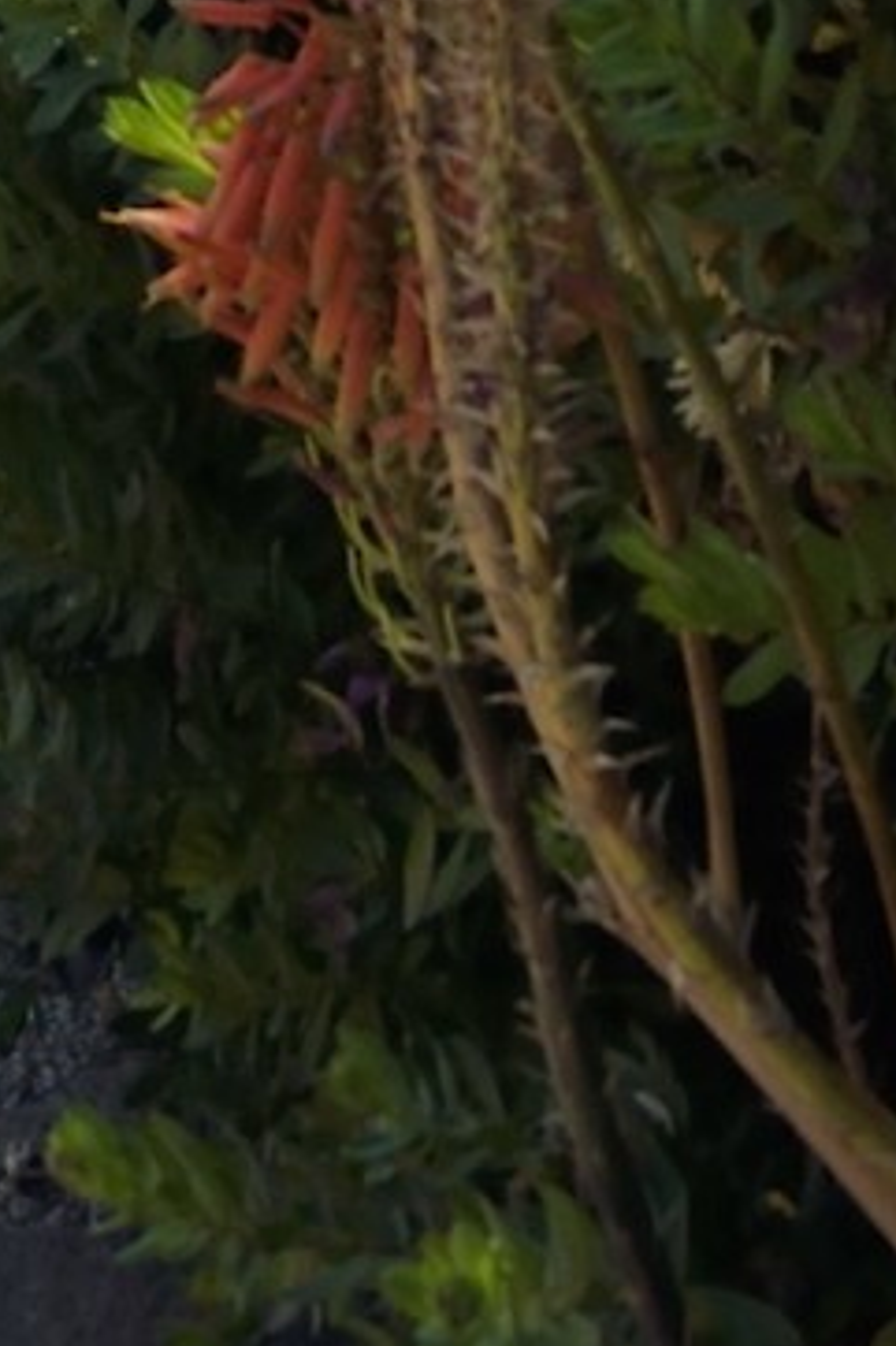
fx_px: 8445
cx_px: -1450
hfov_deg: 5.8
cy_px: -2809
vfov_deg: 7.8
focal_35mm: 226
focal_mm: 34
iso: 200
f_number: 9
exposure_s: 1/500
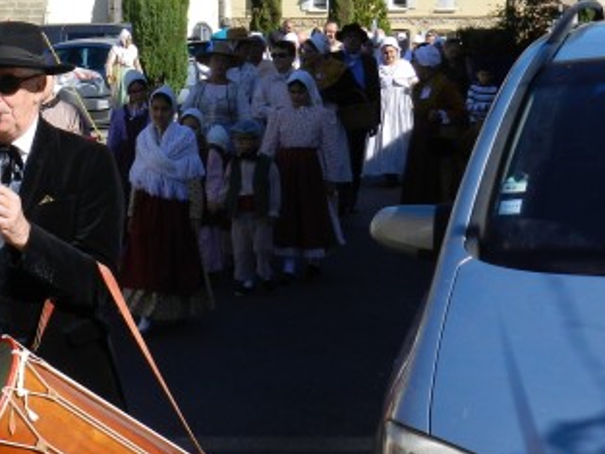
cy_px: 17
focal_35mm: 94
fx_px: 1644
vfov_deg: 15.5
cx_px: 44
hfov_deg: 20.4
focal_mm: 8.1
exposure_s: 1/1000
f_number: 4.2
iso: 160
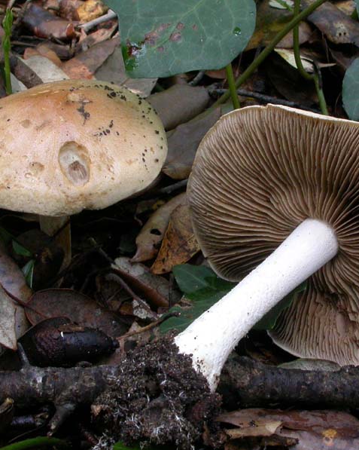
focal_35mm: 89
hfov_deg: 17.2
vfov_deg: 21.5
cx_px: 229
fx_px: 1183
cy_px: 225
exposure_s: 1/8
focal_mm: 14.2
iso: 200
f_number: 9.3
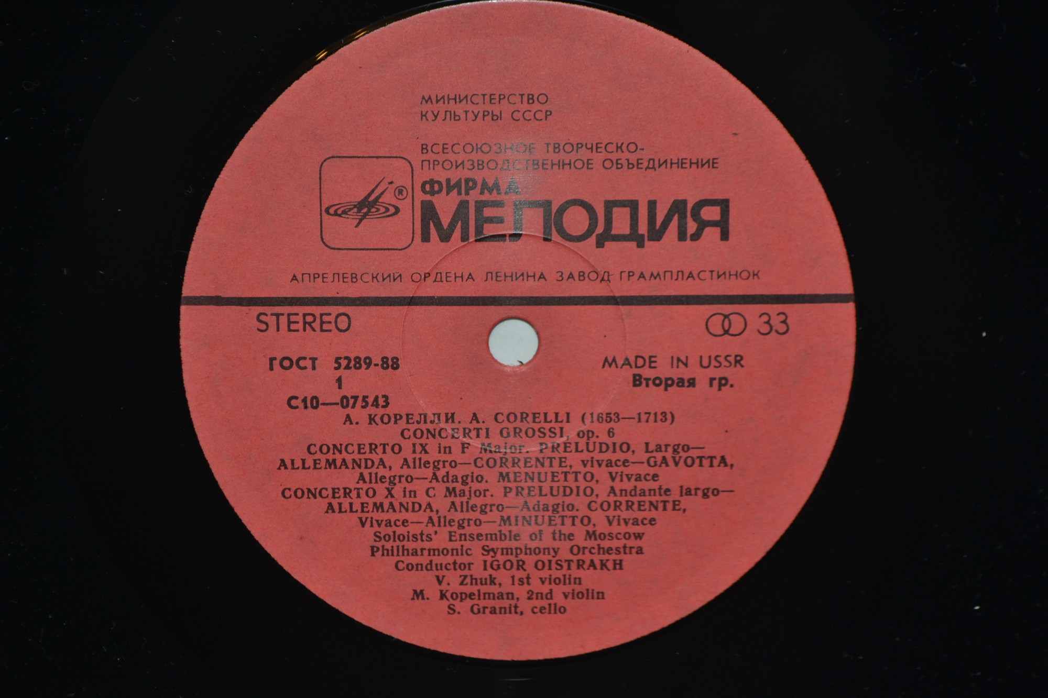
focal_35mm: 82
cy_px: 349
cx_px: 524
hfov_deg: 24.6
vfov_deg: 16.6
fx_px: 2401
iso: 200
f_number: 5.6
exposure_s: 1/60
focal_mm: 55
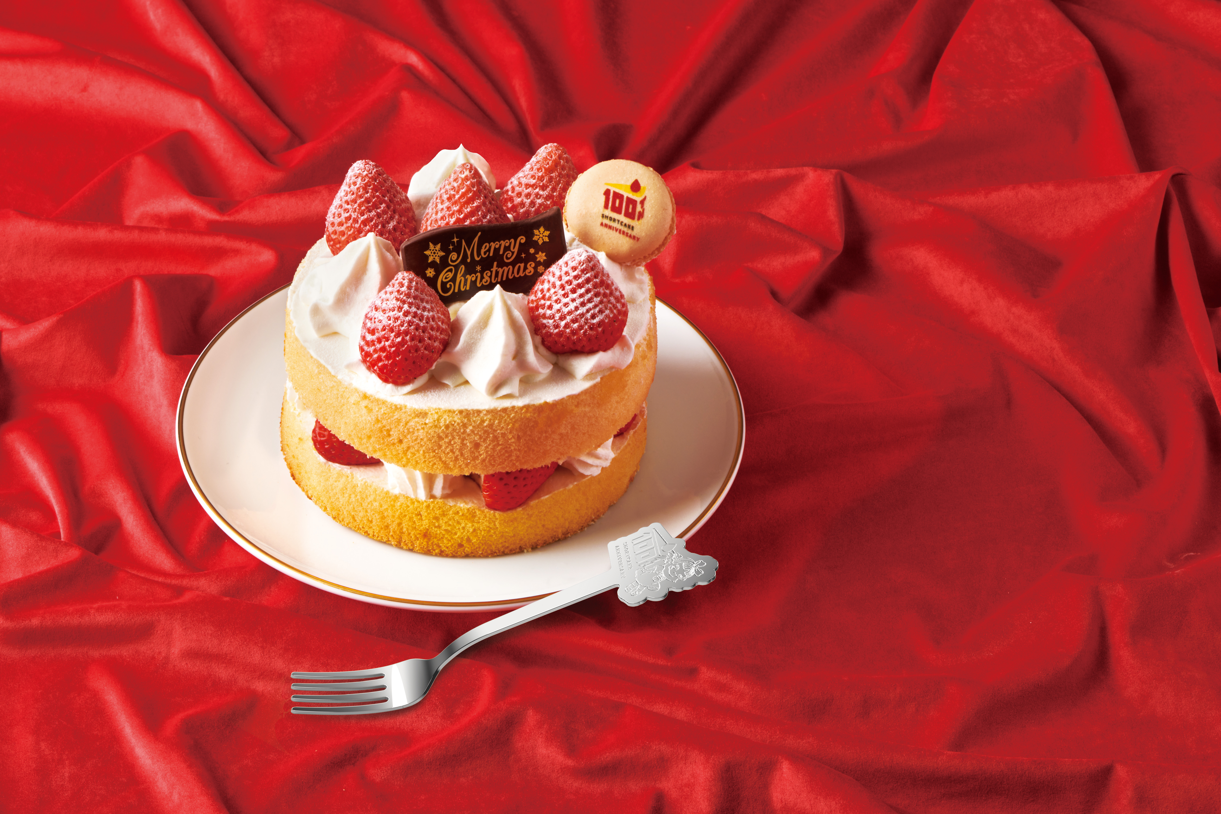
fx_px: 3561
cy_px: 407
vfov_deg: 13.0
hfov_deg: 19.5
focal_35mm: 105
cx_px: 610
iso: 100
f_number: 25
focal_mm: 105
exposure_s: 1/160
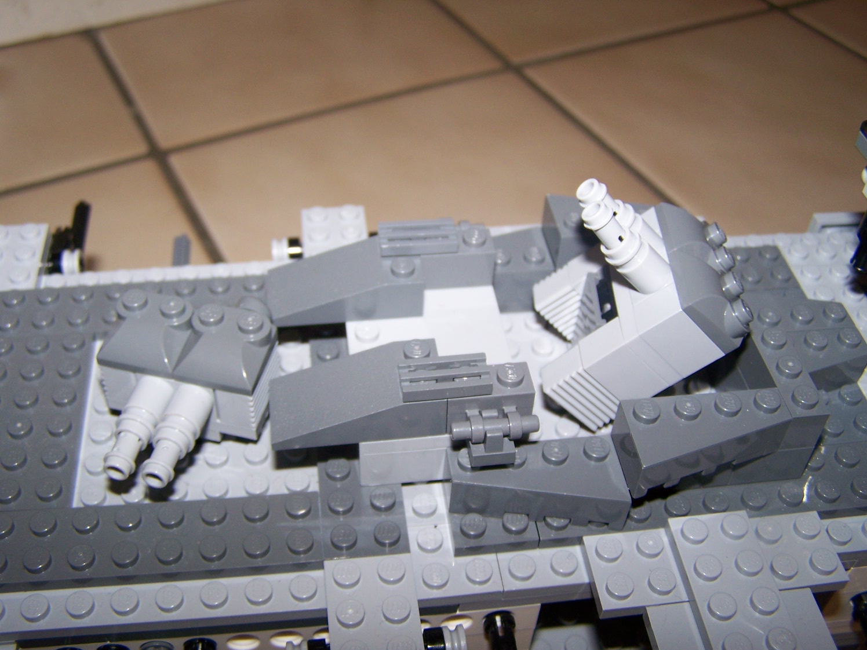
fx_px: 952
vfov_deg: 37.7
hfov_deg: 49.0
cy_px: 325
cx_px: 434
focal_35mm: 38
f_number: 2.8
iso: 80
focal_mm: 6.3
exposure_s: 1/60
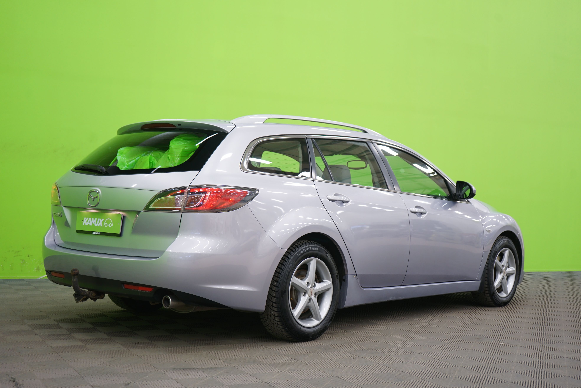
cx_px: 290
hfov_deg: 41.1
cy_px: 194
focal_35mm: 48
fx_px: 775
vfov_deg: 28.1
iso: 400
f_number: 4.5
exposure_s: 1/8
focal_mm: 48
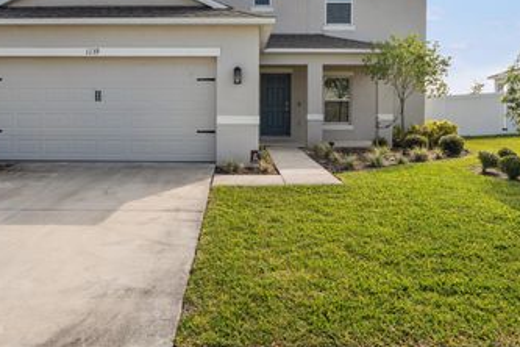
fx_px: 477
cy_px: 110
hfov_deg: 57.0
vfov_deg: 39.4
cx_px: 223
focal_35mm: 33
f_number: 13
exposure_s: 1/50
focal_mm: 22
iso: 50
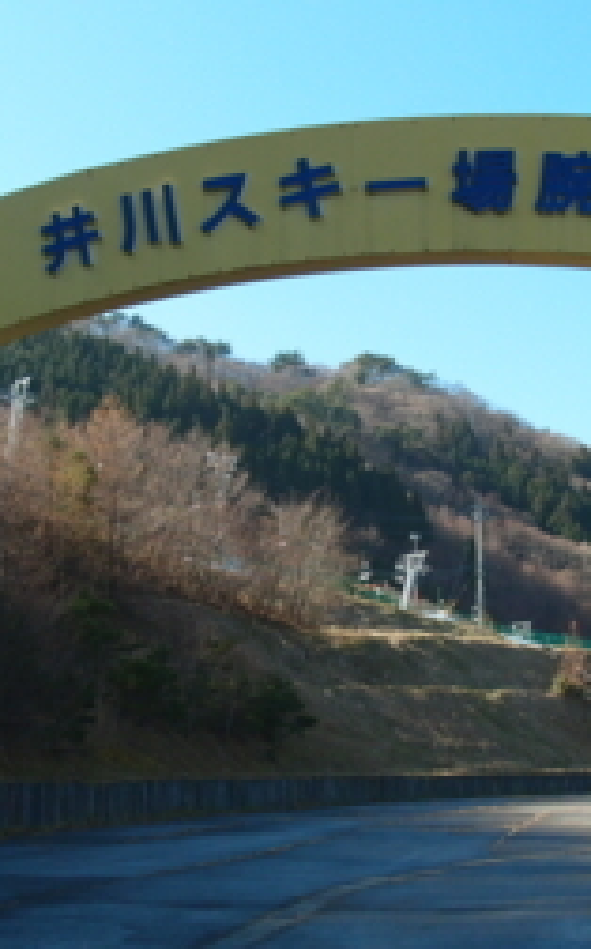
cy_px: 559
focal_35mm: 59
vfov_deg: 34.5
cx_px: 354
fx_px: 1524
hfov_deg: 21.9
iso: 100
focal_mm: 6
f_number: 2
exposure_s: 1/160
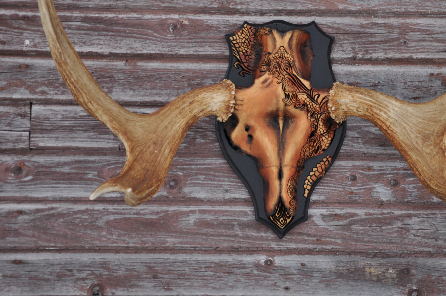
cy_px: 120
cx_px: 284
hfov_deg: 19.8
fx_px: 1275
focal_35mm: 103
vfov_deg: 13.3
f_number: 5.6
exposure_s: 1/125
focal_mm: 50
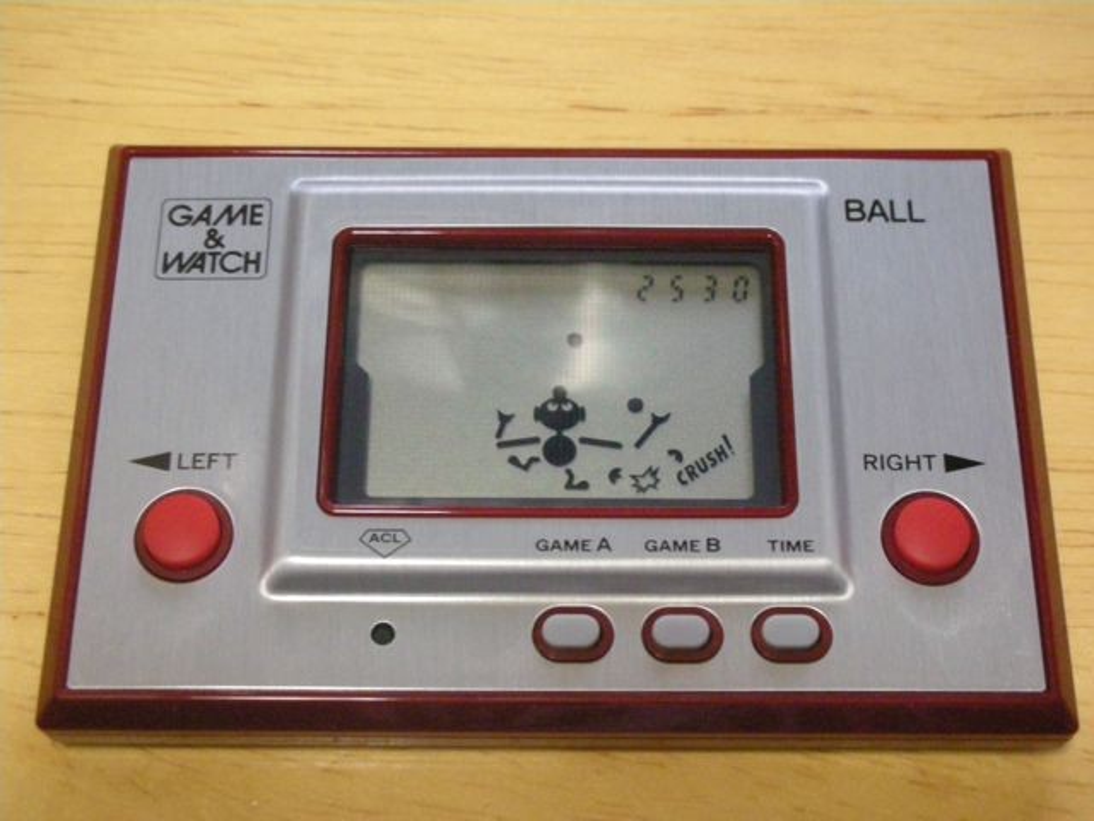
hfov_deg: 31.7
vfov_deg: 24.0
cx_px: 547
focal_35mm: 61
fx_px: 1928
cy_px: 410
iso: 490
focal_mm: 10.1
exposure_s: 1/8
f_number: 3.7
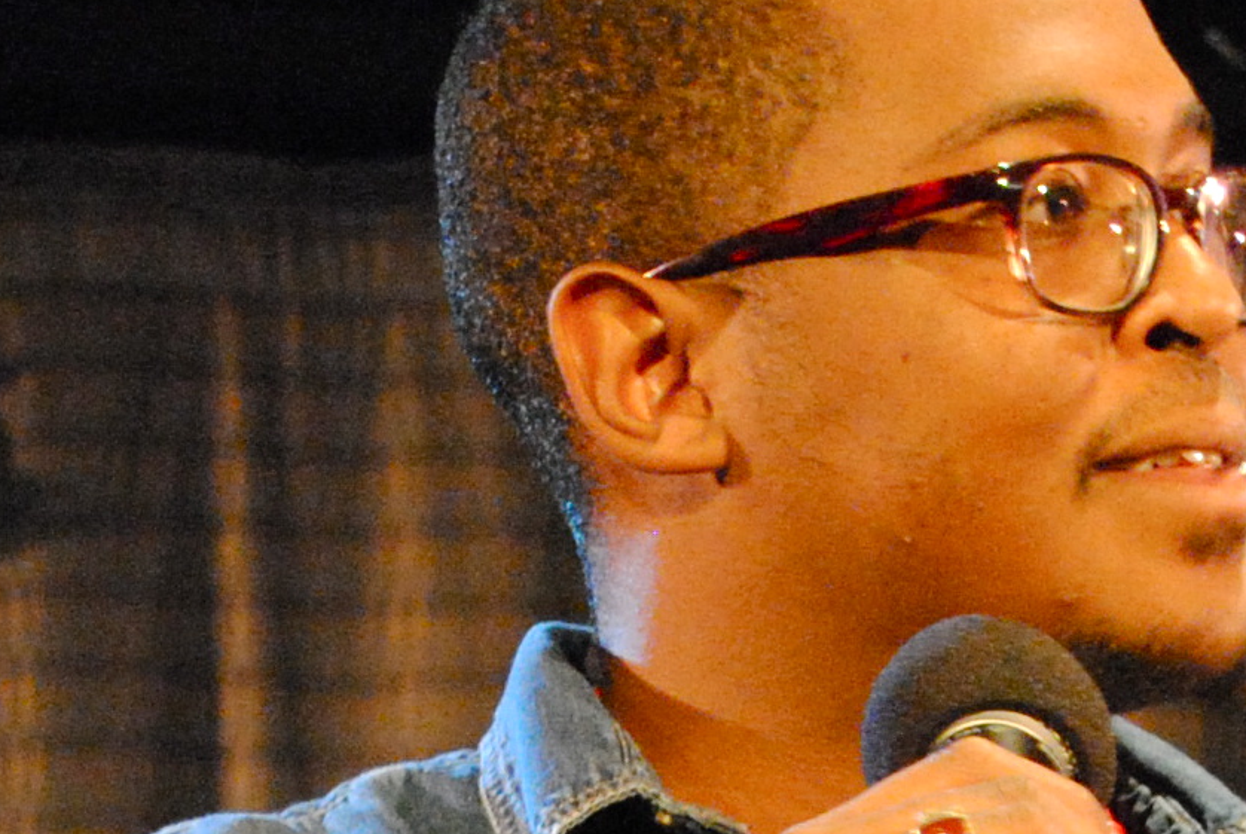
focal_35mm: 192
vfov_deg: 7.0
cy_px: 1314
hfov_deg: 10.5
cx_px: 1592
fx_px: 6653
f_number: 5
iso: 1600
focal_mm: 34
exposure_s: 1/15
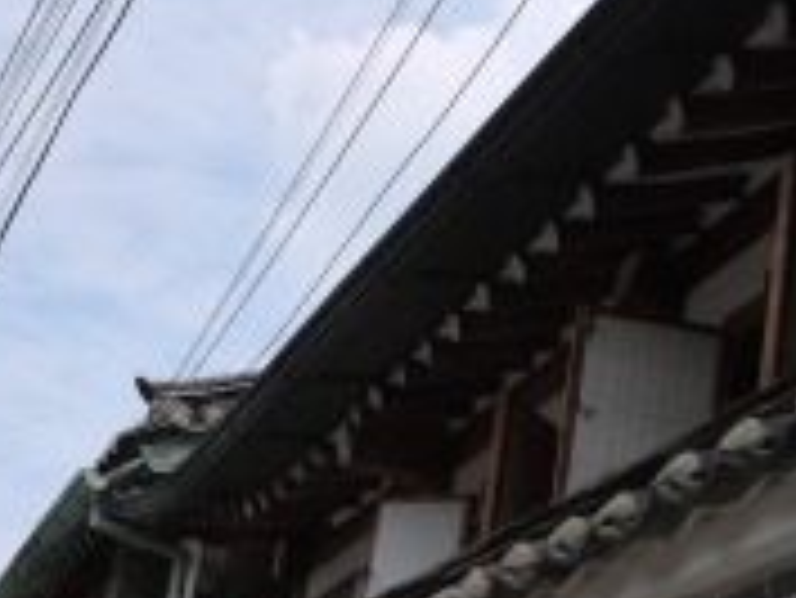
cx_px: -135
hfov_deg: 21.3
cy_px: 486
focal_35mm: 86
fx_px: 1979
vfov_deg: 17.0
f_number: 9
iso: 160
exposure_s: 1/500
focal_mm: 17
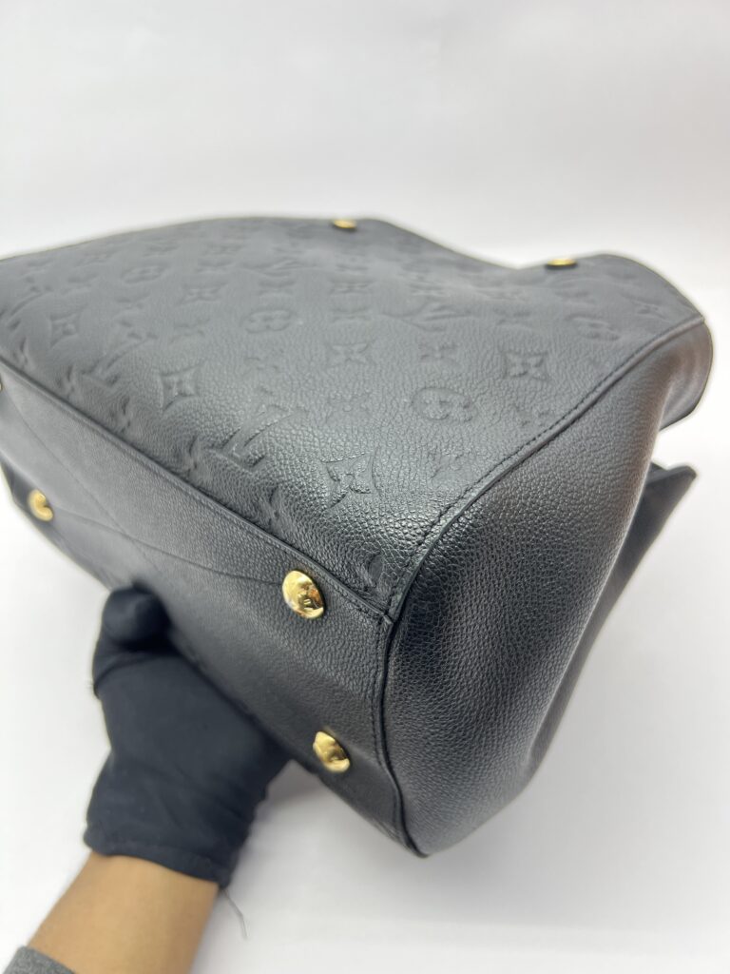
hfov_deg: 53.1
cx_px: 365
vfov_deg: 67.3
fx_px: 731
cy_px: 487
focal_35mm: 26
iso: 125
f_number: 1.5
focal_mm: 5.7
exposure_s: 1/100
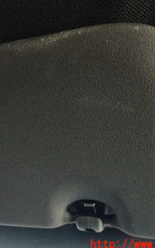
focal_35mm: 36
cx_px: 49
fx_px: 243
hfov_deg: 34.9
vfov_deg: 54.0
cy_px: 126
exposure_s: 1/30
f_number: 2
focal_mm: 4.5
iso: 800
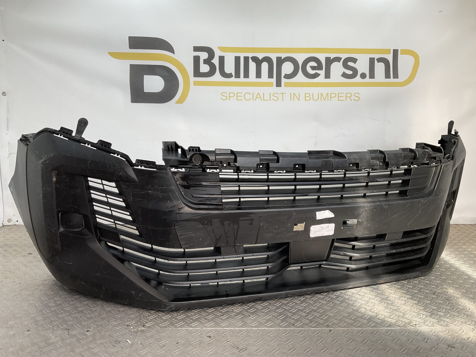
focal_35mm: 29
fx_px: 399
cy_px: 178
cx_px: 238
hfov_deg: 61.7
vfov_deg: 48.2
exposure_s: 1/186
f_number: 1.8
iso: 16
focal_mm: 3
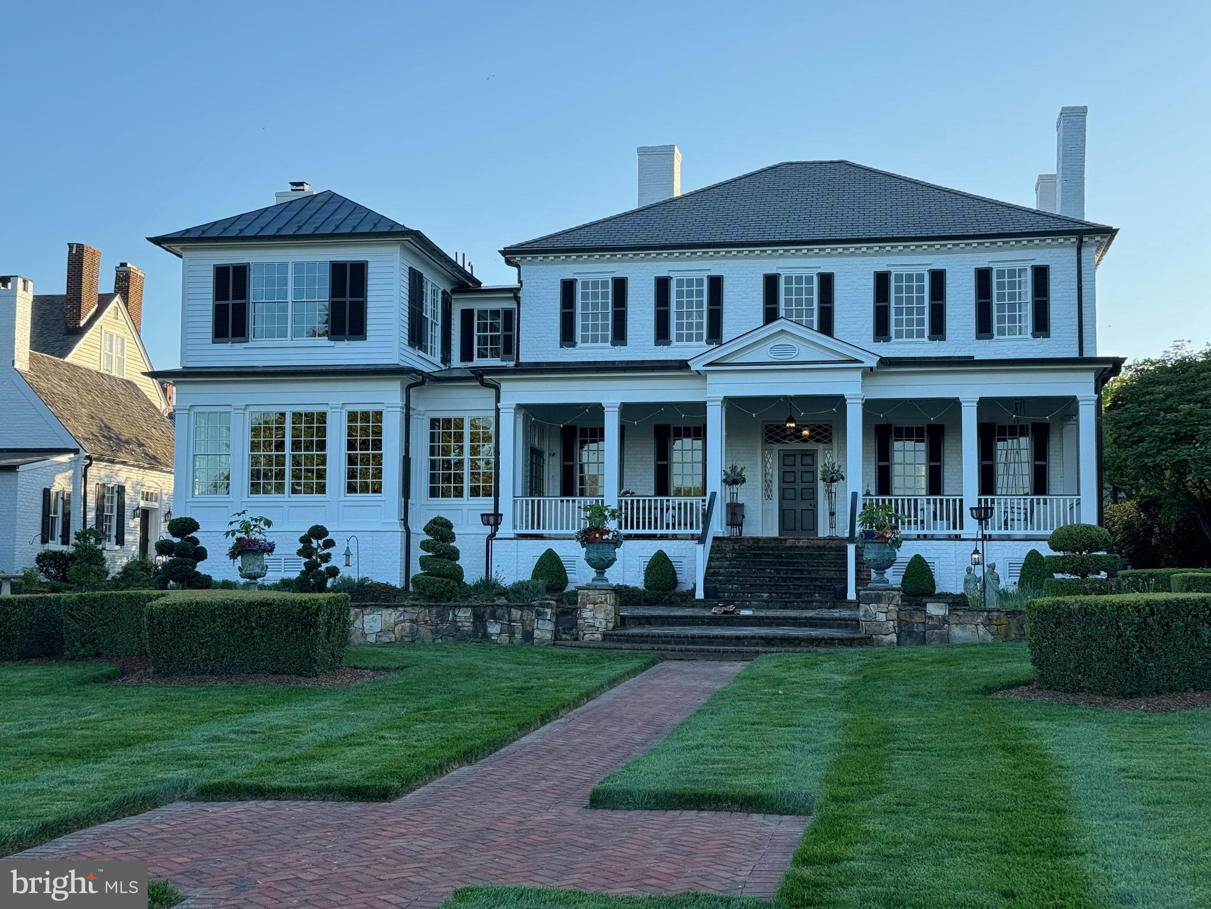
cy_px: 454
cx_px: 606
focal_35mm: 48
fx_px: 1679
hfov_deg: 39.7
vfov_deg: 30.3
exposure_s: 1/939
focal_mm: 6.76
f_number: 1.78
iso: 64
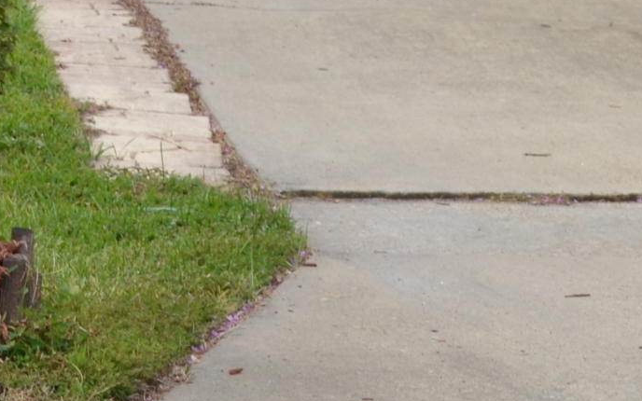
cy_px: -506
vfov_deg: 5.3
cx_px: -172
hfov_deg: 8.6
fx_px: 4199
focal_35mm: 240
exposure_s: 1/200
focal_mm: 36
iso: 100
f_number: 7.1
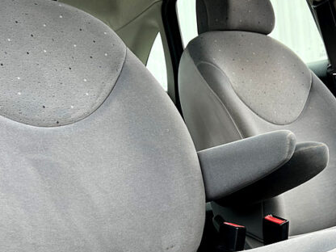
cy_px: 138
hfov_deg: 38.2
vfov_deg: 29.1
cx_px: 181
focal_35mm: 50
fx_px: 485
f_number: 1.5
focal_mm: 5.7
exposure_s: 1/305
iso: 50
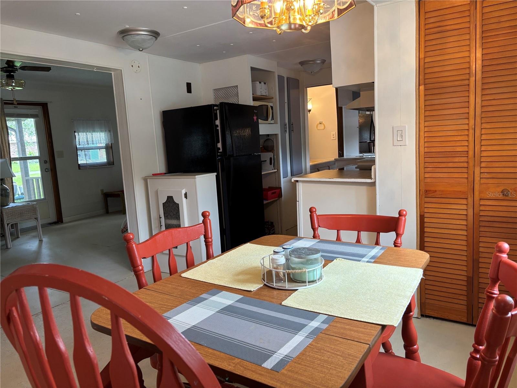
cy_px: 194
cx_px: 258
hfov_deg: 67.3
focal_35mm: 26
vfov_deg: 53.1
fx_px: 388
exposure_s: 1/120
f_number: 1.6
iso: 100
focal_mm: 5.96
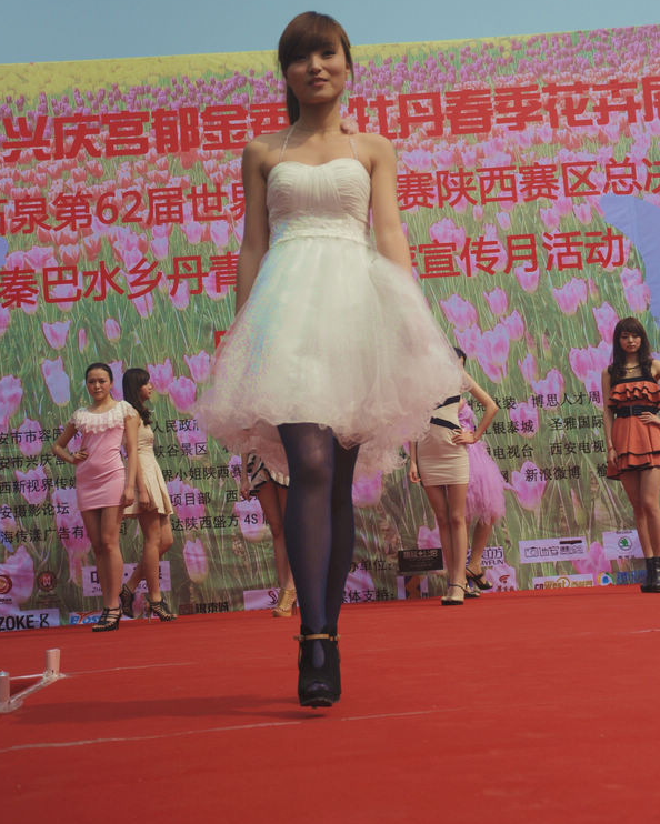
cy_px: 343
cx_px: 328
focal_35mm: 65
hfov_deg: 23.5
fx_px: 1586
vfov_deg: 29.1
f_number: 4.5
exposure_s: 1/4000
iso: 200
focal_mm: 38
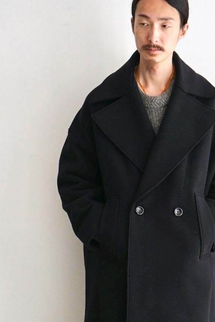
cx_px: 152
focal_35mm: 83
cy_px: 259
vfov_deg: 24.1
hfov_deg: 16.4
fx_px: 743
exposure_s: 1/60
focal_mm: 41
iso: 320
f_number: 4.5
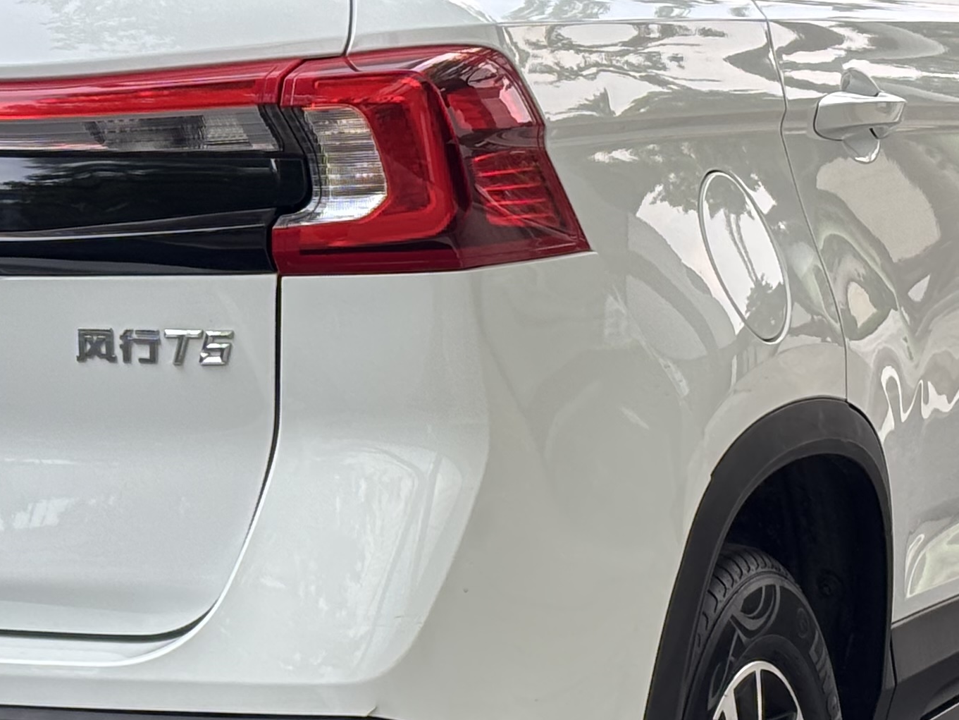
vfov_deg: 9.6
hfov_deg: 12.7
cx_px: 51
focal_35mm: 154
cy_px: 434
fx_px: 4267
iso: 32
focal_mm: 5.96
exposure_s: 1/481
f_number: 1.6
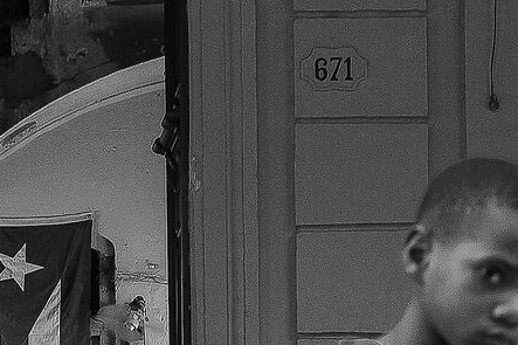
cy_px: 544
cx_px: 32
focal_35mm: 195
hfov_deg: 10.5
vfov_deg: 6.9
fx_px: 2805
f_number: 5
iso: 1000
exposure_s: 1/100
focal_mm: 36
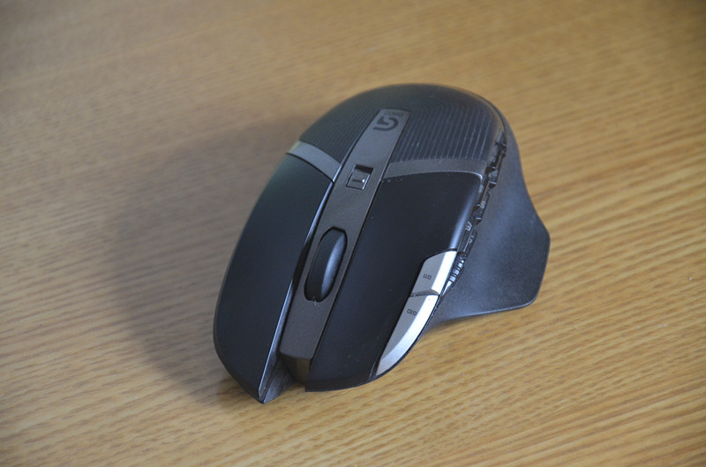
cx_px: 353
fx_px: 3081
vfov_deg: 8.7
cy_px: 234
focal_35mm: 158
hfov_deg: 13.1
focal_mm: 105
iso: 1400
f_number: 5.6
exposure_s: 1/30
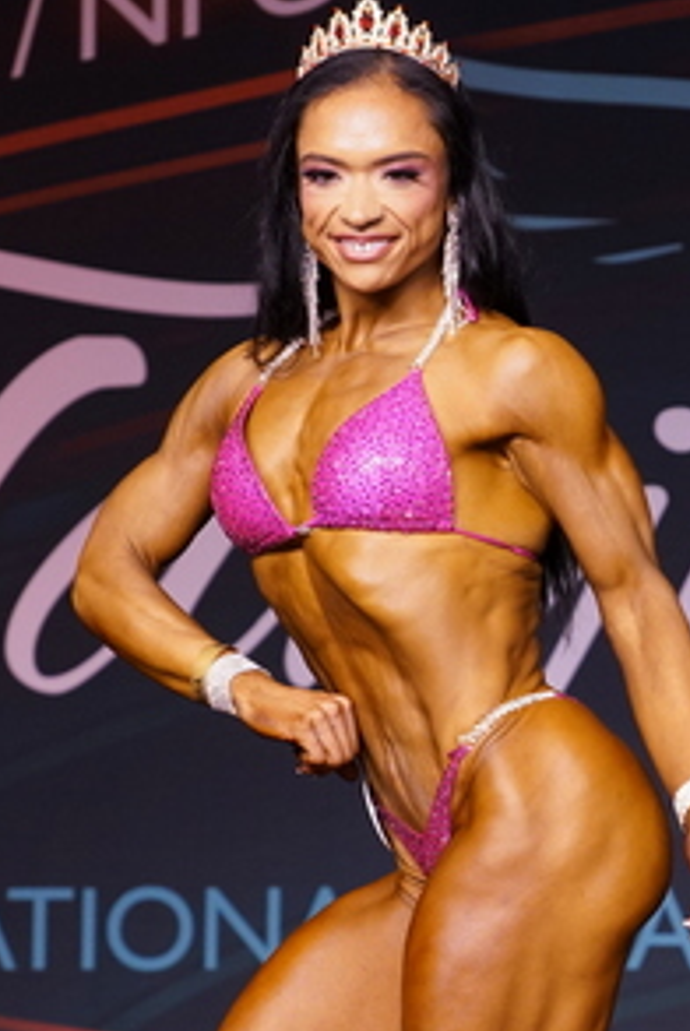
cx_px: 385
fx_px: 3327
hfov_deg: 11.8
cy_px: 605
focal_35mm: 116
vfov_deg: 17.6
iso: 1250
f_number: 4
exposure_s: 1/200
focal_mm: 85
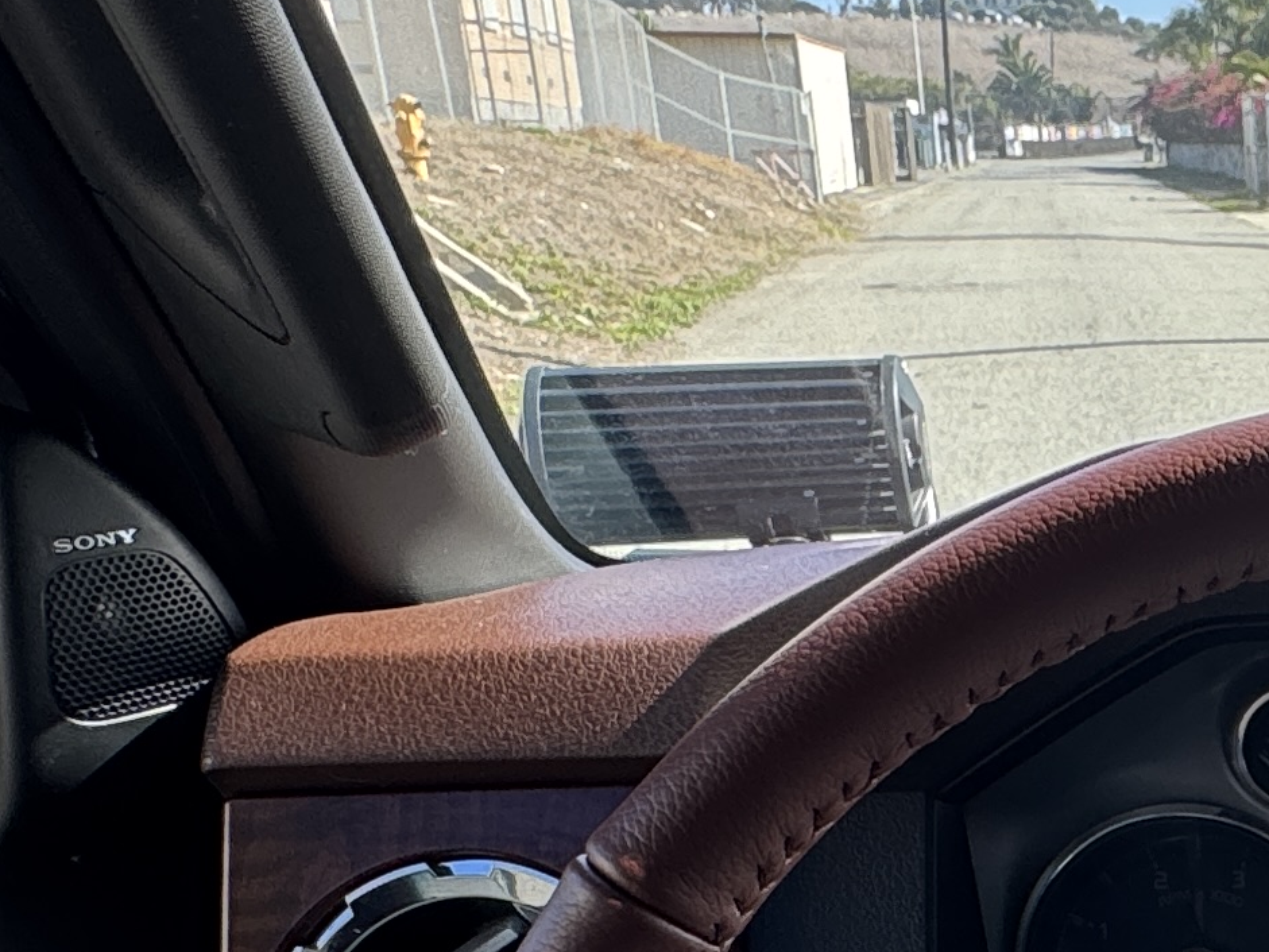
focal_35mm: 60
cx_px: 1667
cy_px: 951
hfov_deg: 26.9
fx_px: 2200
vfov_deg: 23.4
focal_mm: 2.22
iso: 40
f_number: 2.2
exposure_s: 1/192
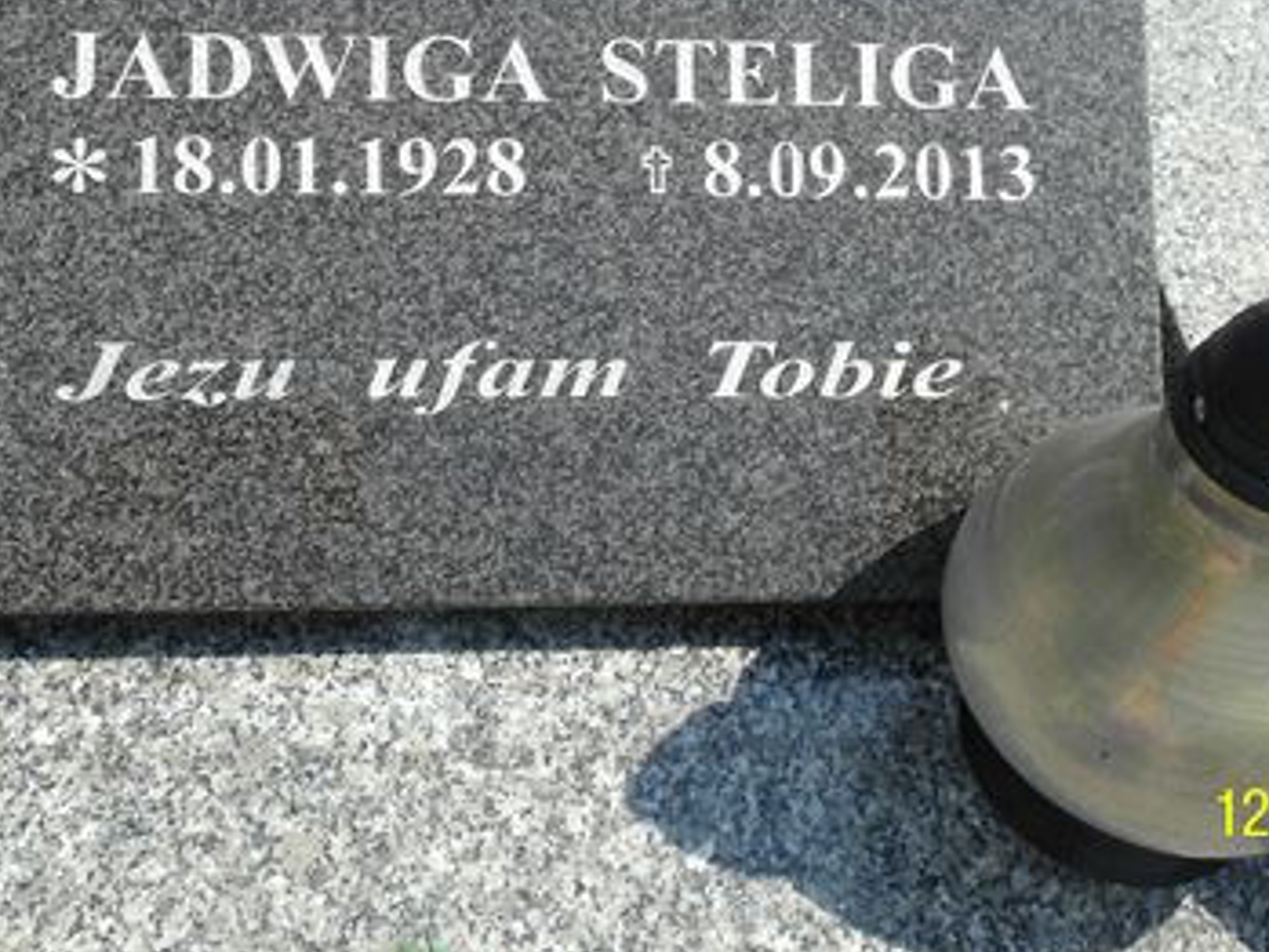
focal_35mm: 55
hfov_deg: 34.8
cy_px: 124
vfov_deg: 25.9
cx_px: 505
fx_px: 2017
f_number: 4.6
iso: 80
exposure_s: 1/500
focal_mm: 6.5
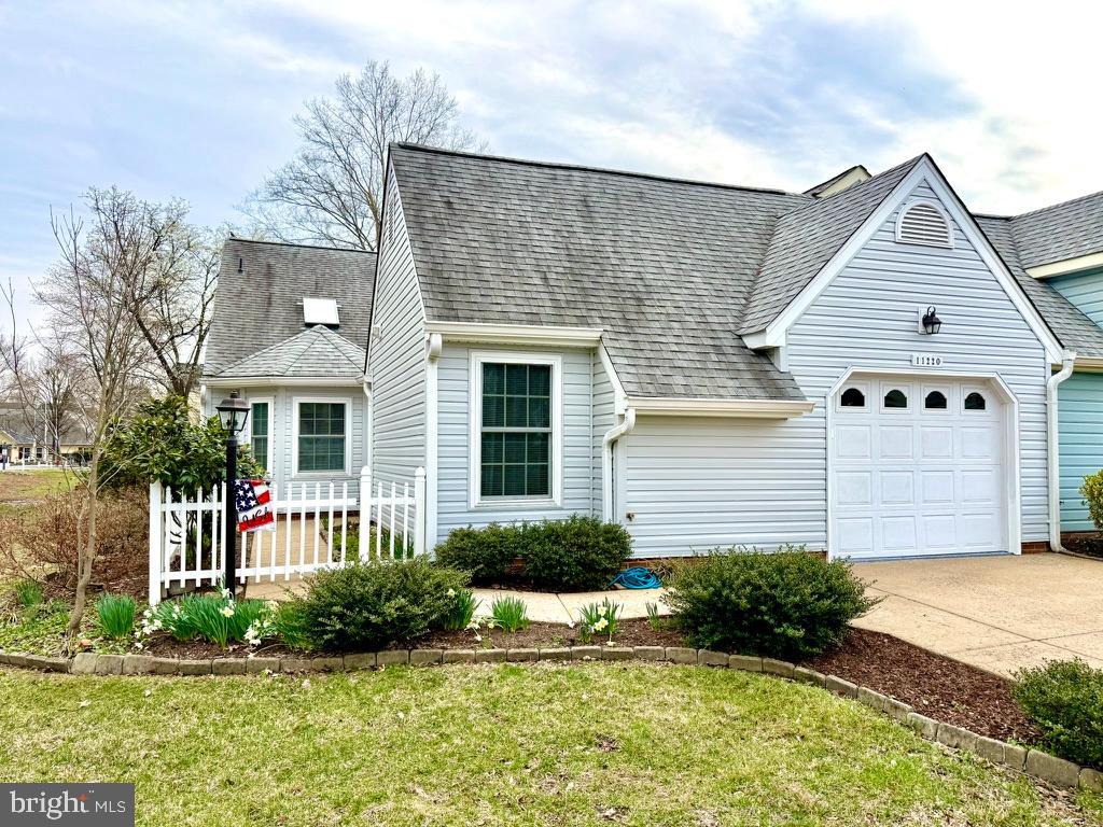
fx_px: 765
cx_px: 552
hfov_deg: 71.6
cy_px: 414
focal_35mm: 24
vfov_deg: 56.8
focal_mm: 6.76
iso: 100
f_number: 1.78
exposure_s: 1/3425
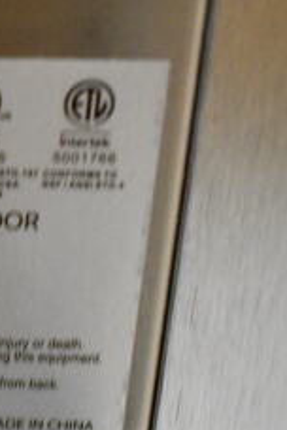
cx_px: -283
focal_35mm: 116
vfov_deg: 17.5
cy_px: 307
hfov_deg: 10.8
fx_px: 1391
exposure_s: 1/60
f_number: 4.2
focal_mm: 29
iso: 6400
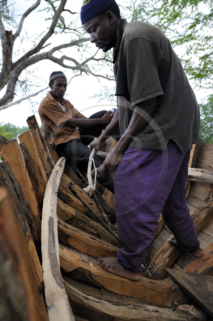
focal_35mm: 32
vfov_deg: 58.8
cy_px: 160
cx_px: 106
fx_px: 284
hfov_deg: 41.0
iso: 400
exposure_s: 1/160
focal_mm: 32
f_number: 7.1
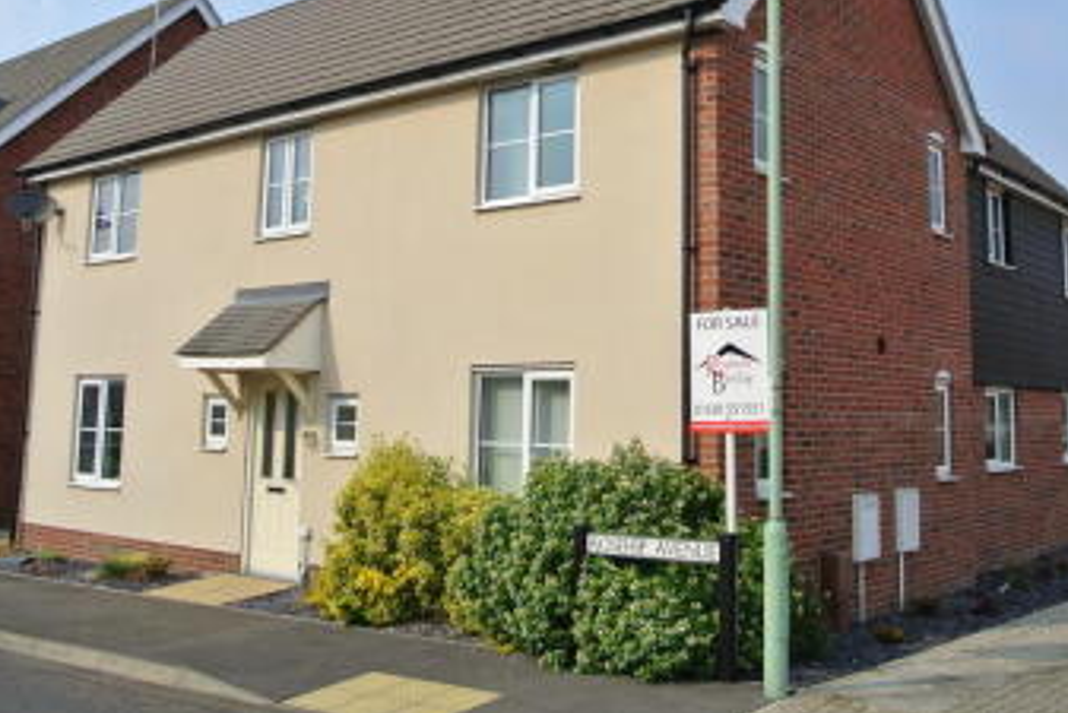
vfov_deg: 34.7
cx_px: 640
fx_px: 1128
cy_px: 223
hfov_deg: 50.4
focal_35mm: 38
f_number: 5
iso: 100
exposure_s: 1/800
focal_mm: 10
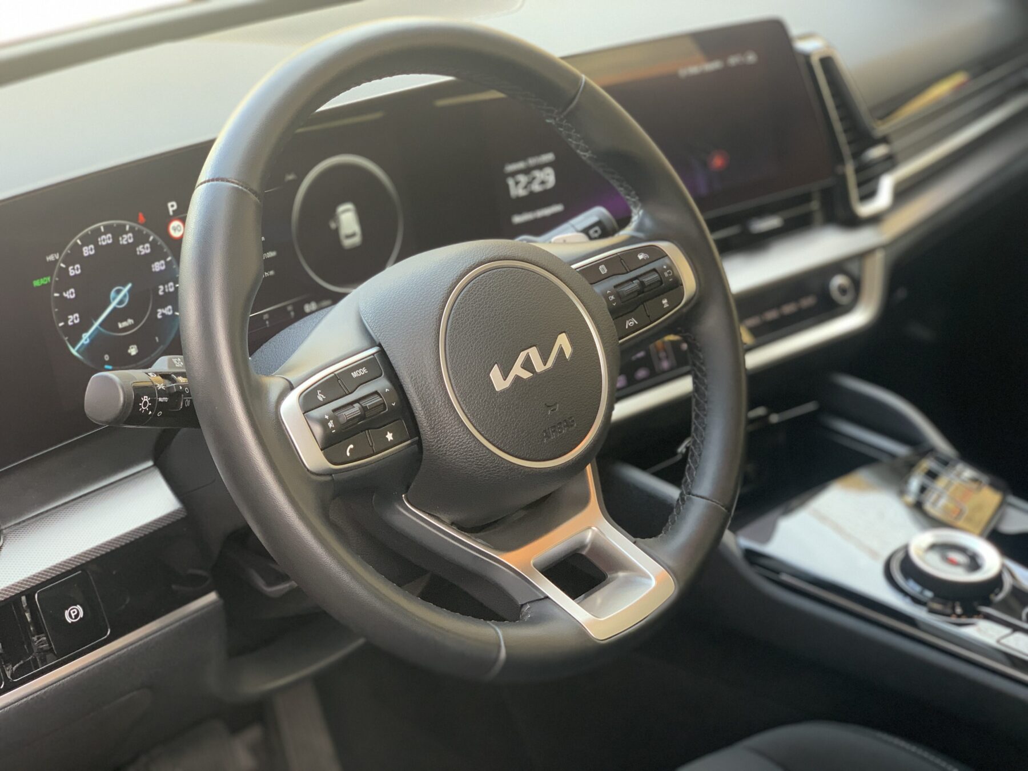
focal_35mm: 52
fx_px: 1544
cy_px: 386
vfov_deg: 28.0
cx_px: 514
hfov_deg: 36.8
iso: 125
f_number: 2.4
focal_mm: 6
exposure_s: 1/82
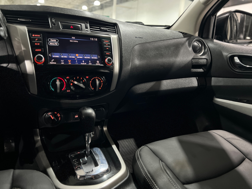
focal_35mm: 26
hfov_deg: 67.3
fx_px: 189
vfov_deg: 53.1
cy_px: 94
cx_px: 126
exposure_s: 1/30
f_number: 1.5
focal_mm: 5.7
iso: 800
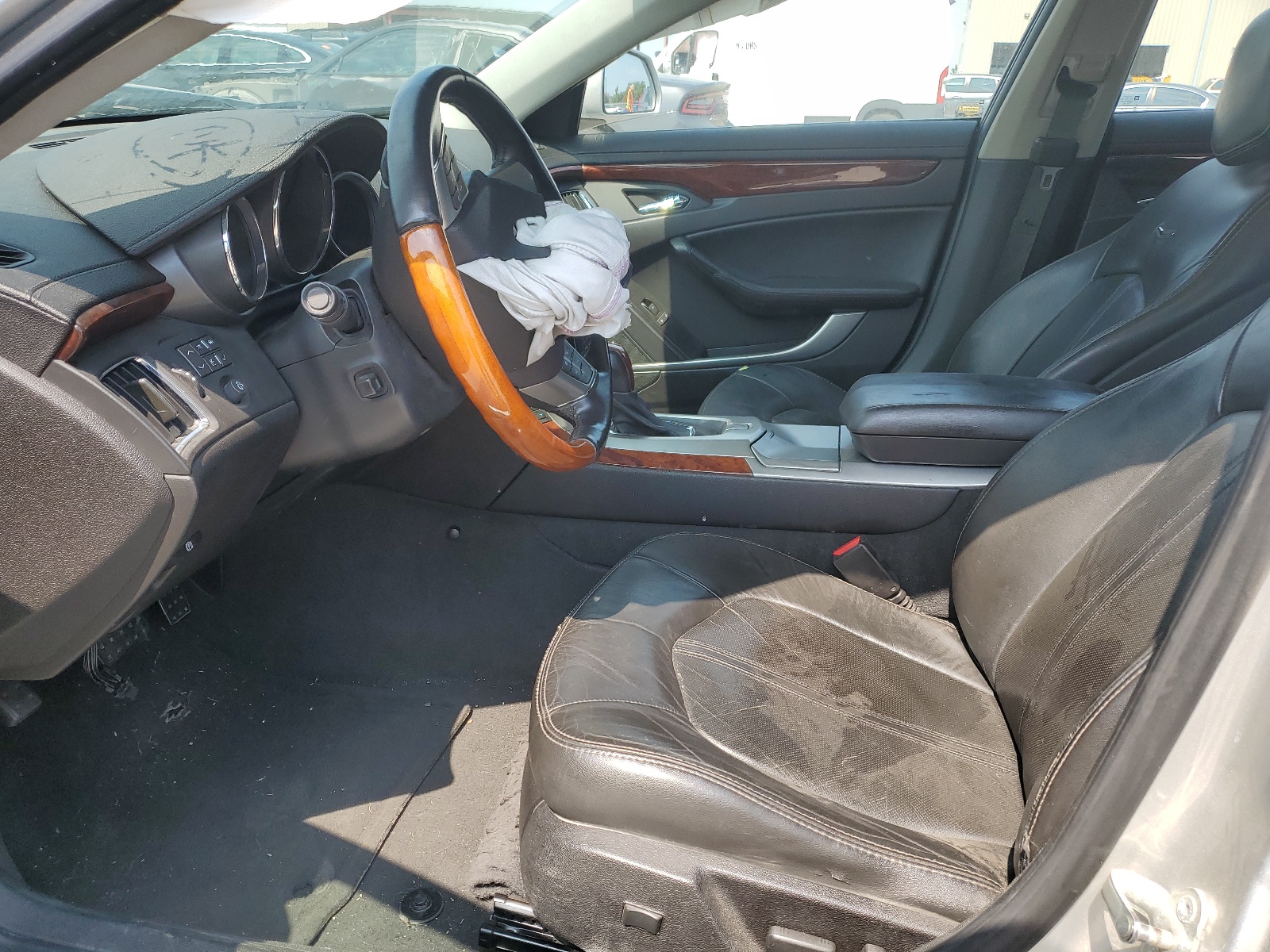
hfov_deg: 67.3
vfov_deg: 53.1
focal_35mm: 26
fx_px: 954
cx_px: 635
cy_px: 476
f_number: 1.5
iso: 50
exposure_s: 1/769
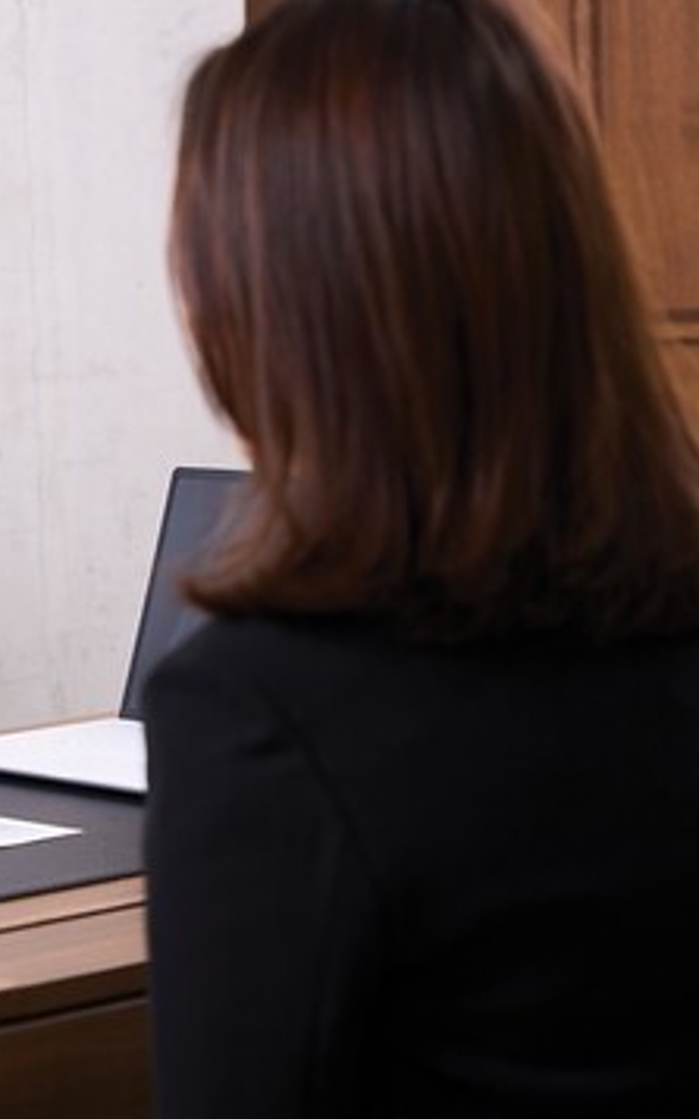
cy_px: 502
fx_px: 3659
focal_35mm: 120
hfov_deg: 10.7
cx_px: -182
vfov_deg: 17.4
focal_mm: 70
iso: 800
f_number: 4
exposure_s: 1/200
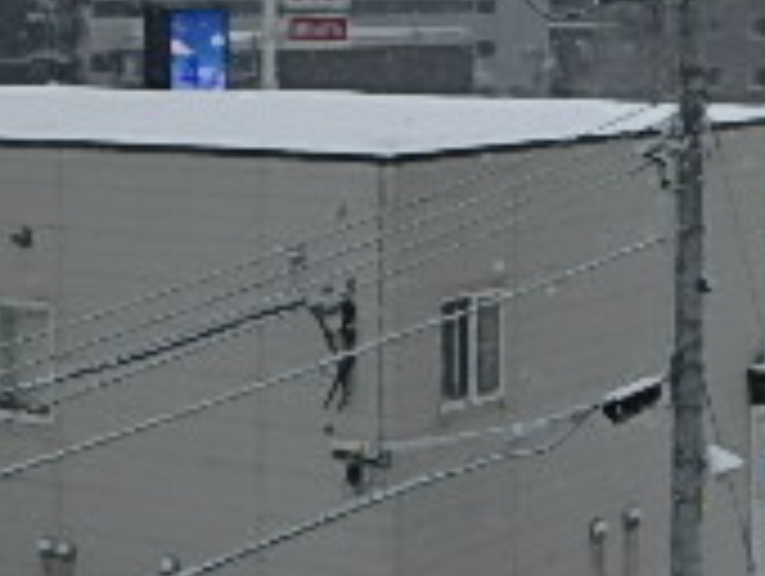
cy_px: 9
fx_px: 1748
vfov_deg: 18.3
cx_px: 1287
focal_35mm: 79
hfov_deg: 19.7
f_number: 3.5
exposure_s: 1/320
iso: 125
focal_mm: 3.7
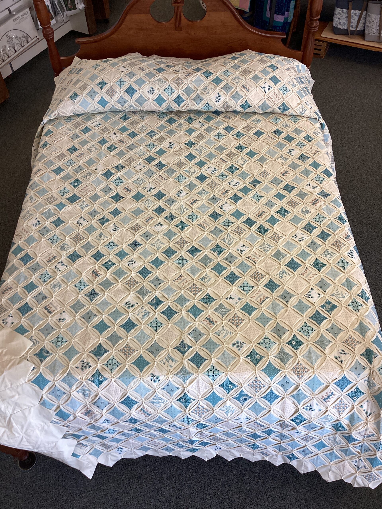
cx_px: 191
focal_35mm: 31
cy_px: 254
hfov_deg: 45.4
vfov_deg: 58.4
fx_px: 456
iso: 64
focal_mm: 3.3
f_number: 2.4
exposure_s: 1/120
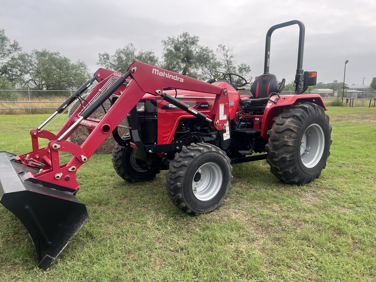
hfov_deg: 67.3
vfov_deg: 53.1
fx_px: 282
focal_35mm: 26
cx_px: 188
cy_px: 141
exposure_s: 1/272
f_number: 1.5
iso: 40
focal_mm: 5.7
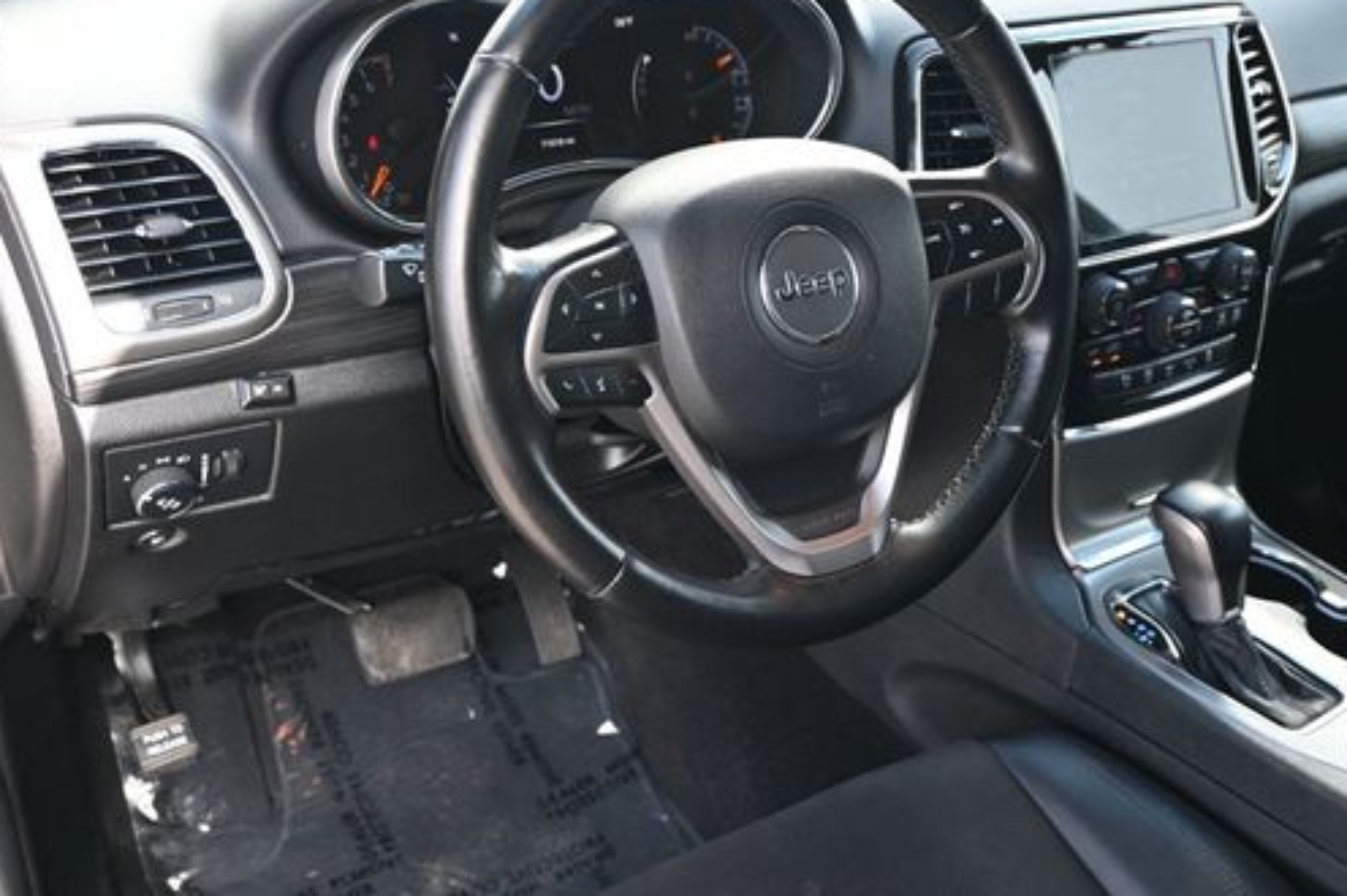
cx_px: 812
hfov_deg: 47.5
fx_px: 1520
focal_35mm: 41
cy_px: 410
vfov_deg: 32.8
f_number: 4
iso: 500
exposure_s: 1/125
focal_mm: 21
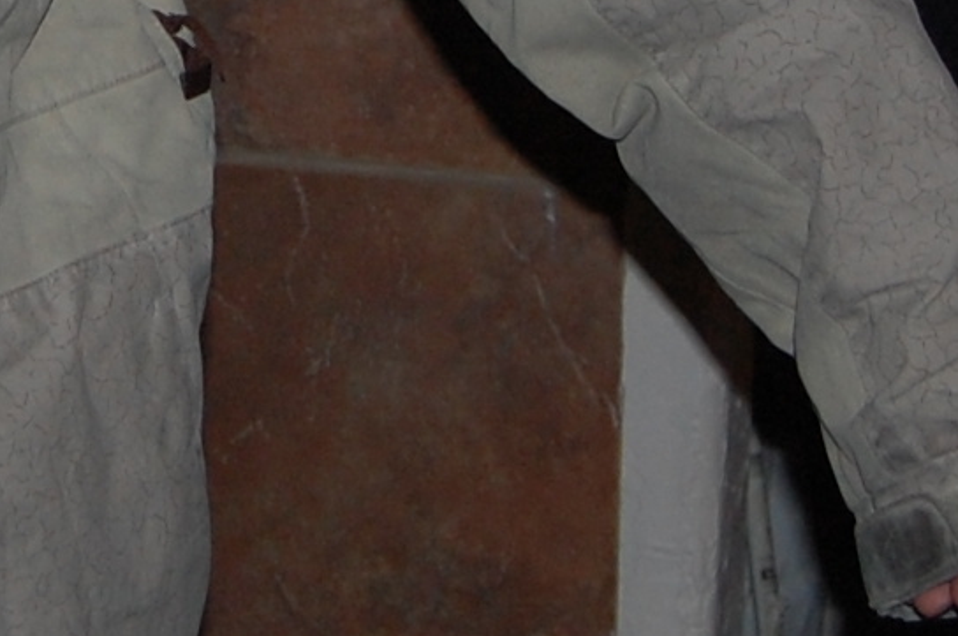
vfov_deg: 8.0
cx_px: -120
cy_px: -428
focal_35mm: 166
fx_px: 4411
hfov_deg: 12.2
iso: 400
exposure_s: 1/60
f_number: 3.8
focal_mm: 20
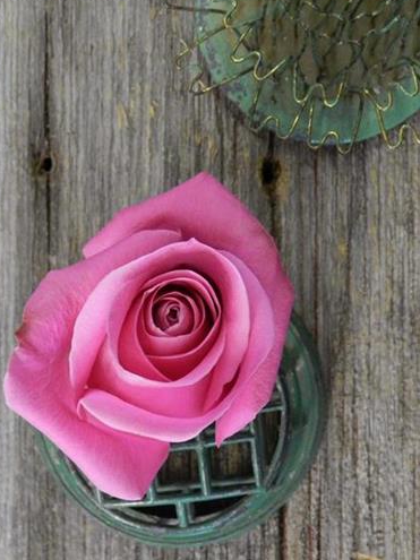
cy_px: 324
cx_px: 161
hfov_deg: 23.6
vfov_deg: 31.1
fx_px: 1003
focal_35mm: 62
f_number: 4.2
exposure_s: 1/60
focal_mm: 8.1
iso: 800
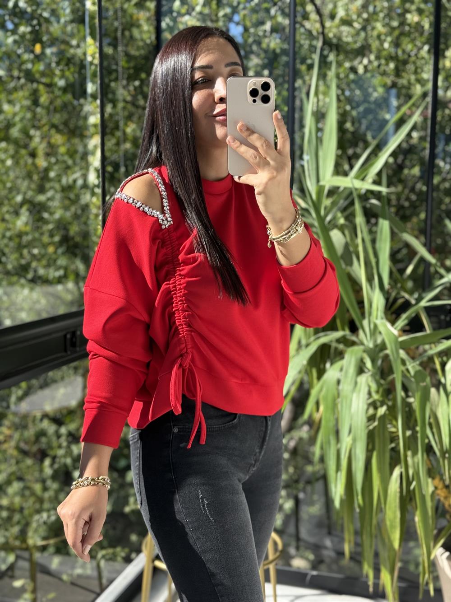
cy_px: 301
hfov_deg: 30.3
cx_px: 226
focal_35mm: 48
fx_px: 834
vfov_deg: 39.7
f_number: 1.78
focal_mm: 6.76
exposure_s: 1/846
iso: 80
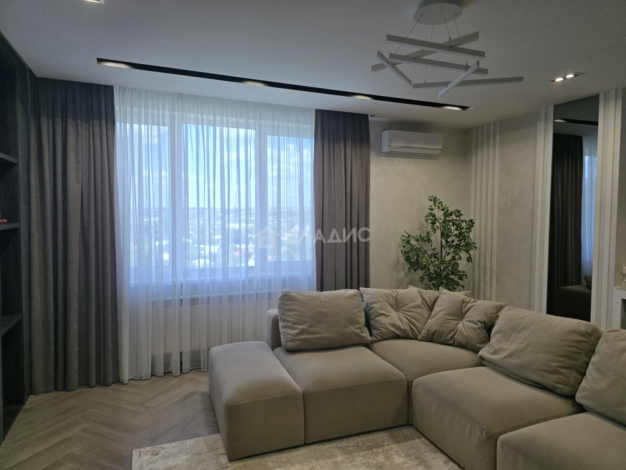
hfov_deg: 73.9
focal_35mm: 23
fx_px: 416
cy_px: 235
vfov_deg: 58.9
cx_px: 313
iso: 80
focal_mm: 6.3
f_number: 1.7
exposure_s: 1/180
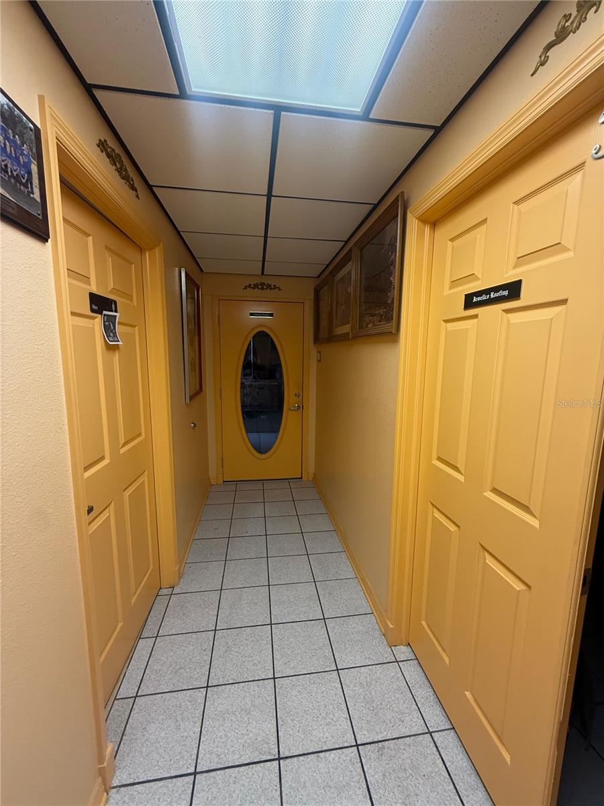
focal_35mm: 14
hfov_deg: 85.7
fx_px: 326
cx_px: 302
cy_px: 403
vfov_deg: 102.1
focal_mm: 2.22
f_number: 2.2
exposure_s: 1/120
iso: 200
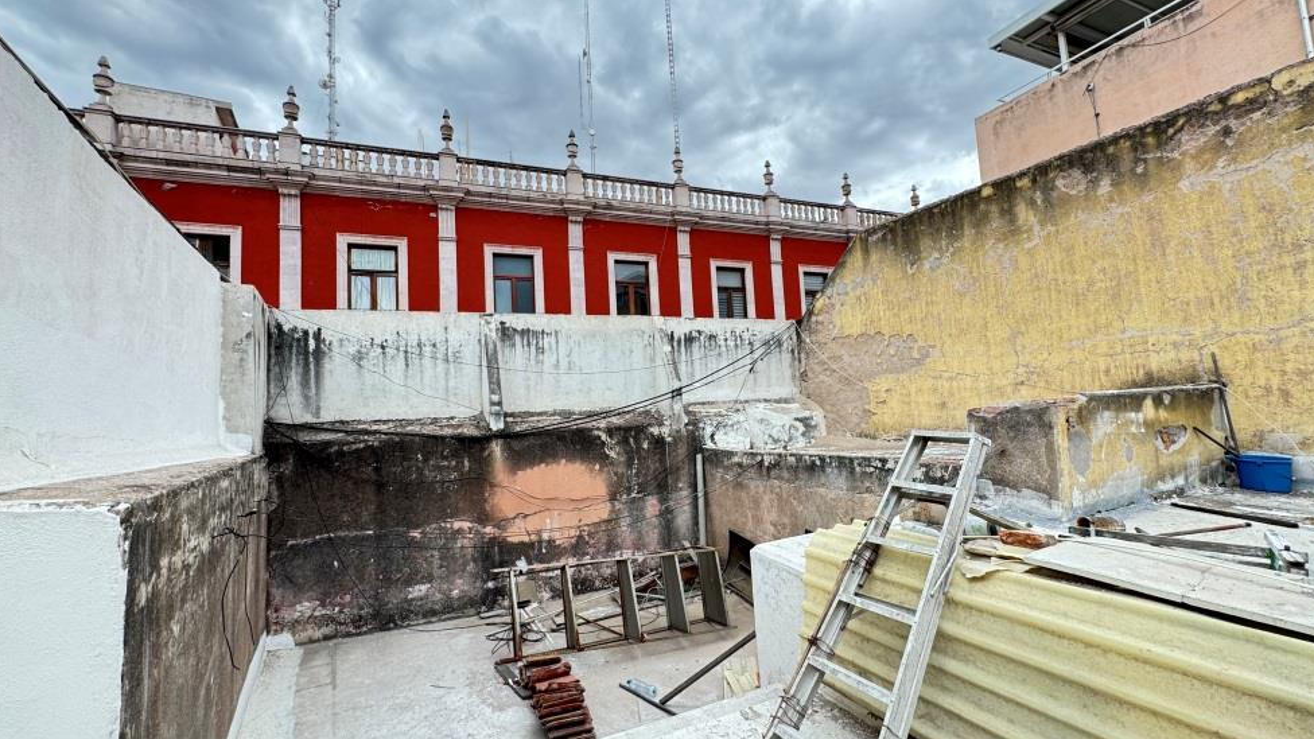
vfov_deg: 67.1
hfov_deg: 99.4
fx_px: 557
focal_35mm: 16
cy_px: 363
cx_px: 641
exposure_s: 1/172
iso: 40
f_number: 2.2
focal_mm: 2.22
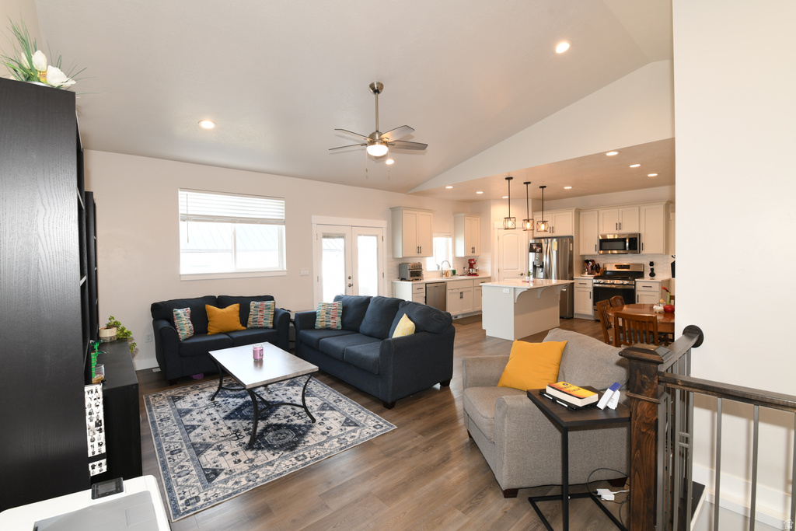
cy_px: 266
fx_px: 332
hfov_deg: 100.4
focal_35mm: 15
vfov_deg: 77.3
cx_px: 398
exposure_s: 1/13
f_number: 7.1
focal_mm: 15
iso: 200
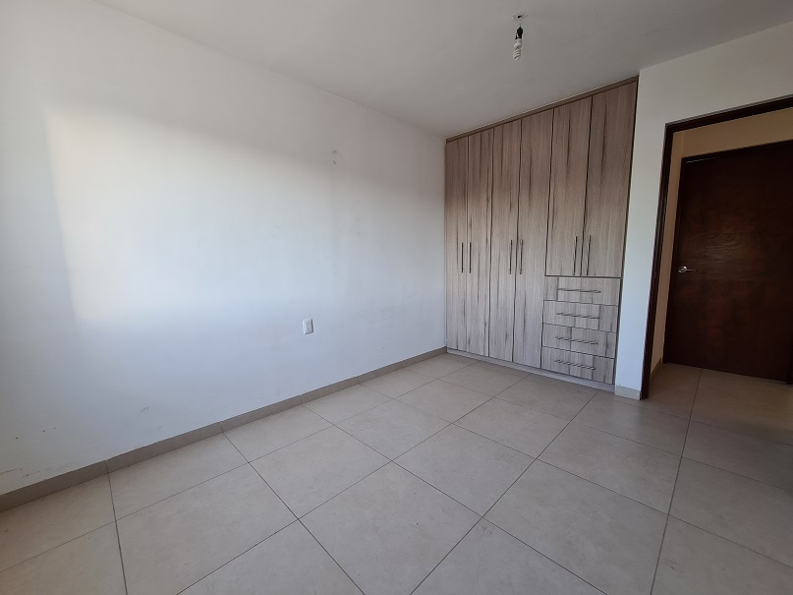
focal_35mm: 13
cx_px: 396
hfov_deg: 106.2
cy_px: 298
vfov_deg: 89.9
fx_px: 298
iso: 64
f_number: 2.2
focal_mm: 2.2
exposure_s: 1/60
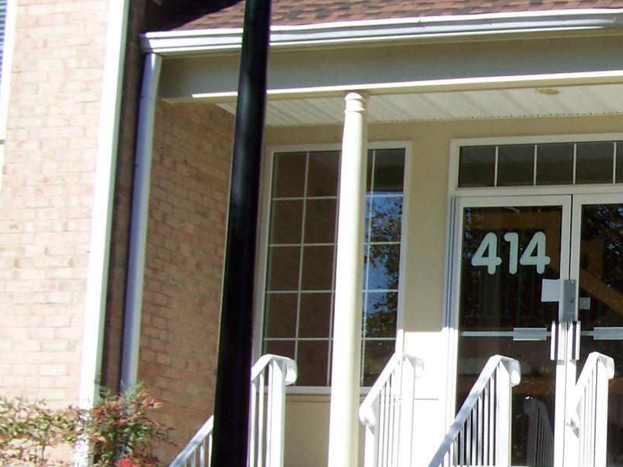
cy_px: 297
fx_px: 1728
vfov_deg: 15.4
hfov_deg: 19.7
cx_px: 661
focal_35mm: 96
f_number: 4
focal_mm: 6.3
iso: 64
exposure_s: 1/320
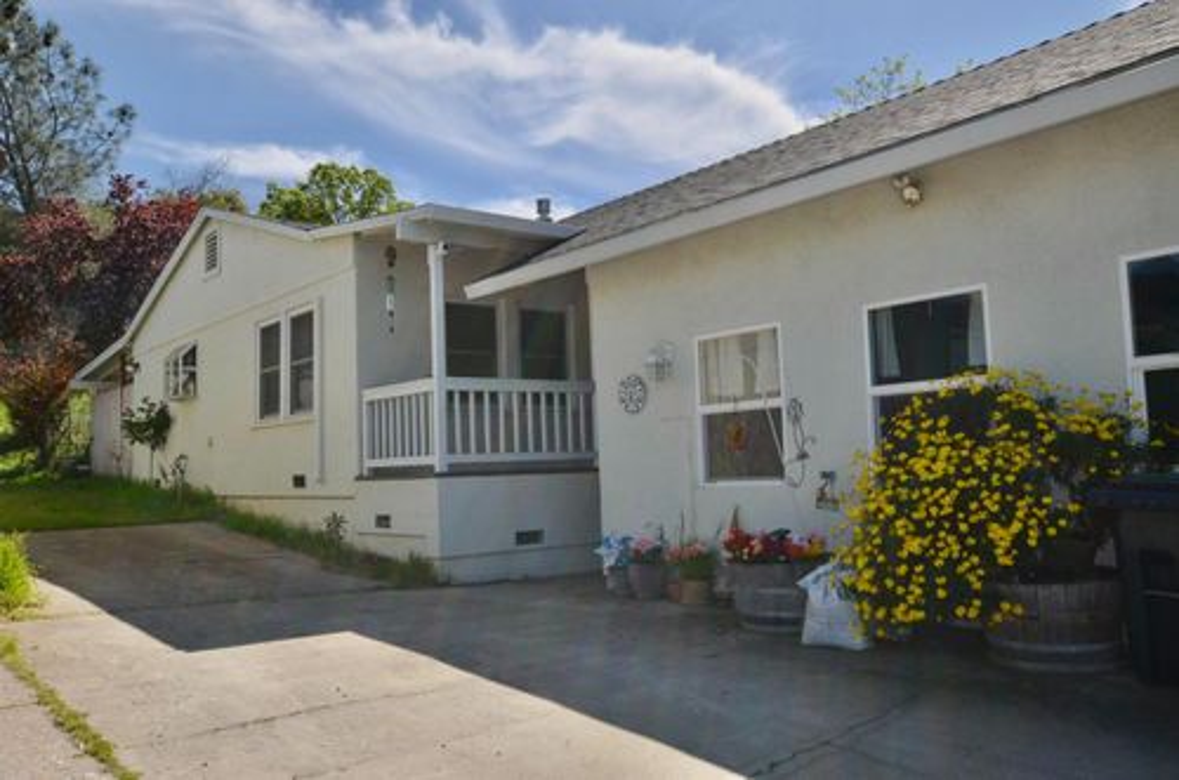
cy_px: 390
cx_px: 590
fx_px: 980
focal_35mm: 30
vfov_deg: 43.4
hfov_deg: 62.0
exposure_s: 1/200
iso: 100
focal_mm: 20
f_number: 11
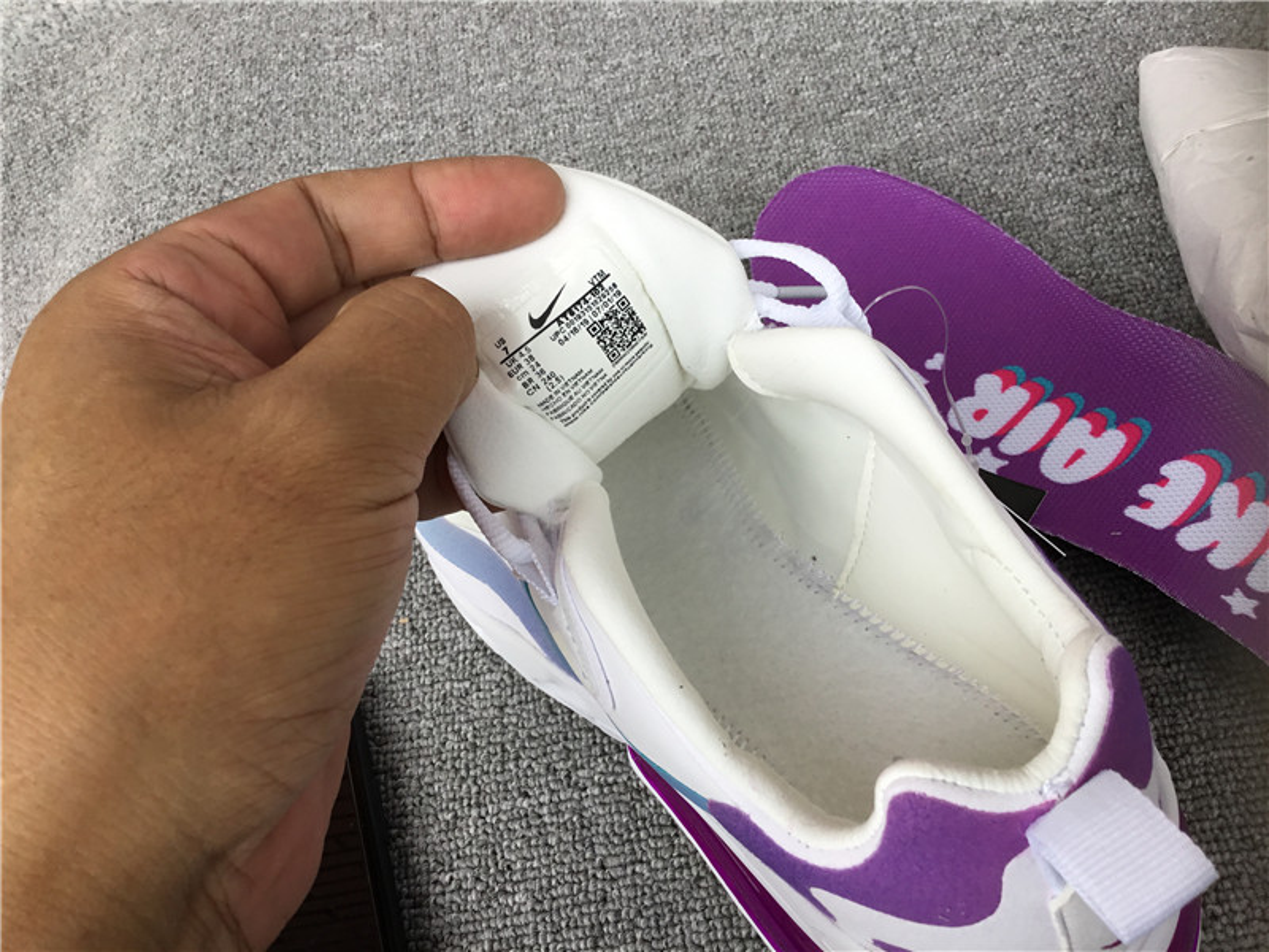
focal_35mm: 31
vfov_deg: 45.4
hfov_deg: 58.4
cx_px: 634
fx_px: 1136
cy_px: 476
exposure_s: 1/233
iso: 25
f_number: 2.4
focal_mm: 3.3
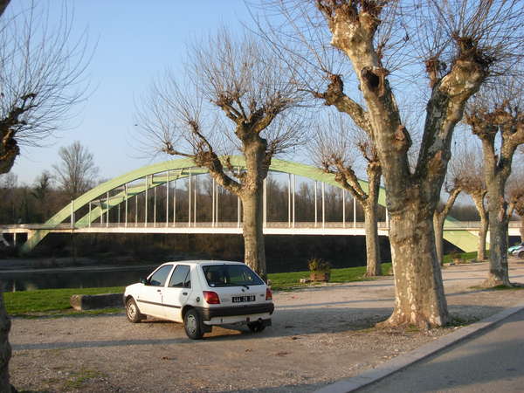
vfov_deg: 37.7
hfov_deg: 49.0
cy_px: 196
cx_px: 262
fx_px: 575
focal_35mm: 38
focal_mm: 6.3
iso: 79
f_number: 2.9
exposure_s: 1/443
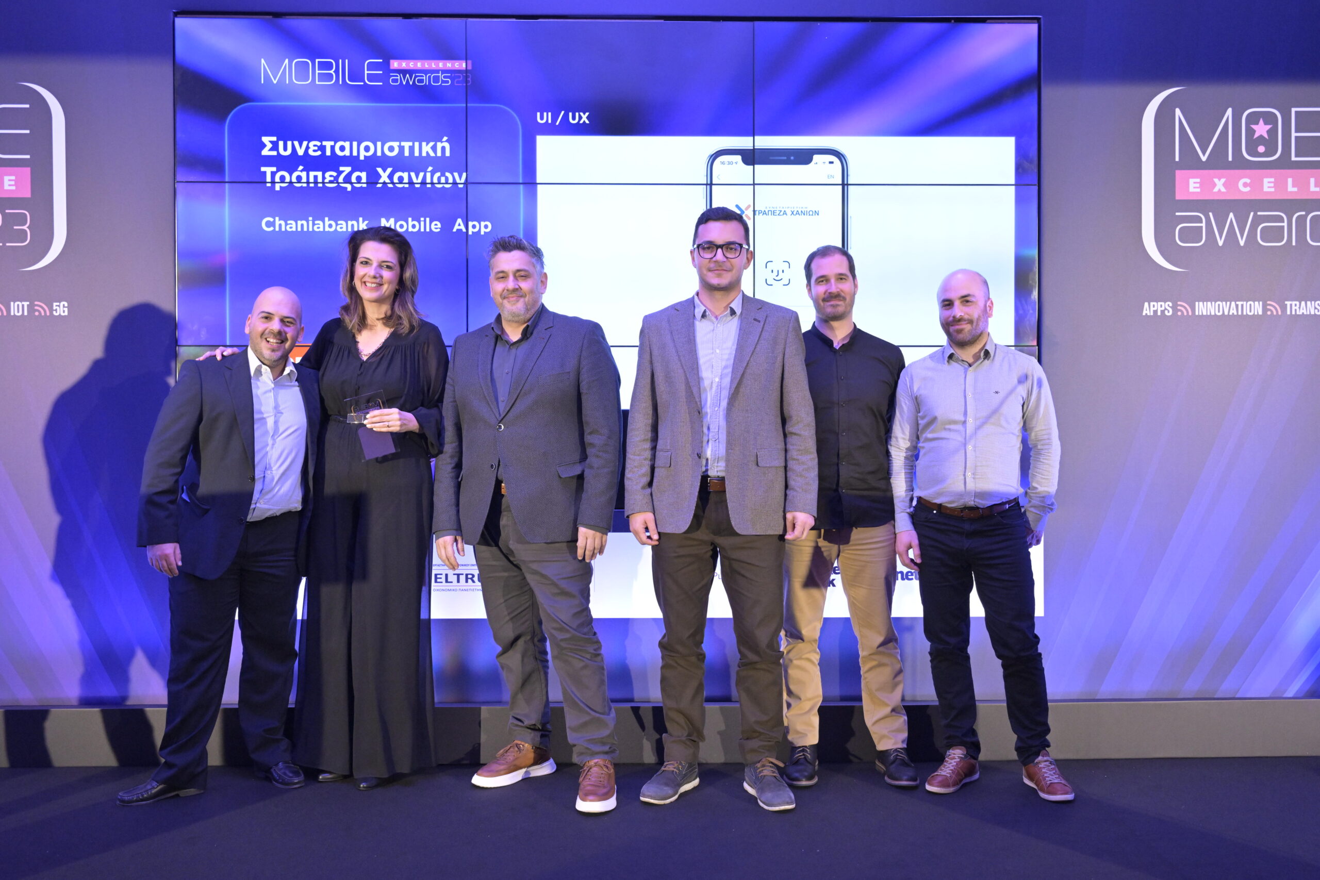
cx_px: 660
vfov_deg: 38.4
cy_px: 440
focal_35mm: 34
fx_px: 1265
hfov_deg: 55.1
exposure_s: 1/400
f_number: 4
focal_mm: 34.5
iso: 4000
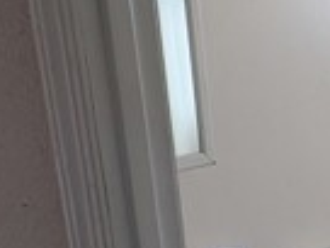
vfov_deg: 23.4
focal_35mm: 61
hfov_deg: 26.7
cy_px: 226
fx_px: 582
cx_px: 432
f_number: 2.2
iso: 39
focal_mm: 1.54
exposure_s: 1/23.8
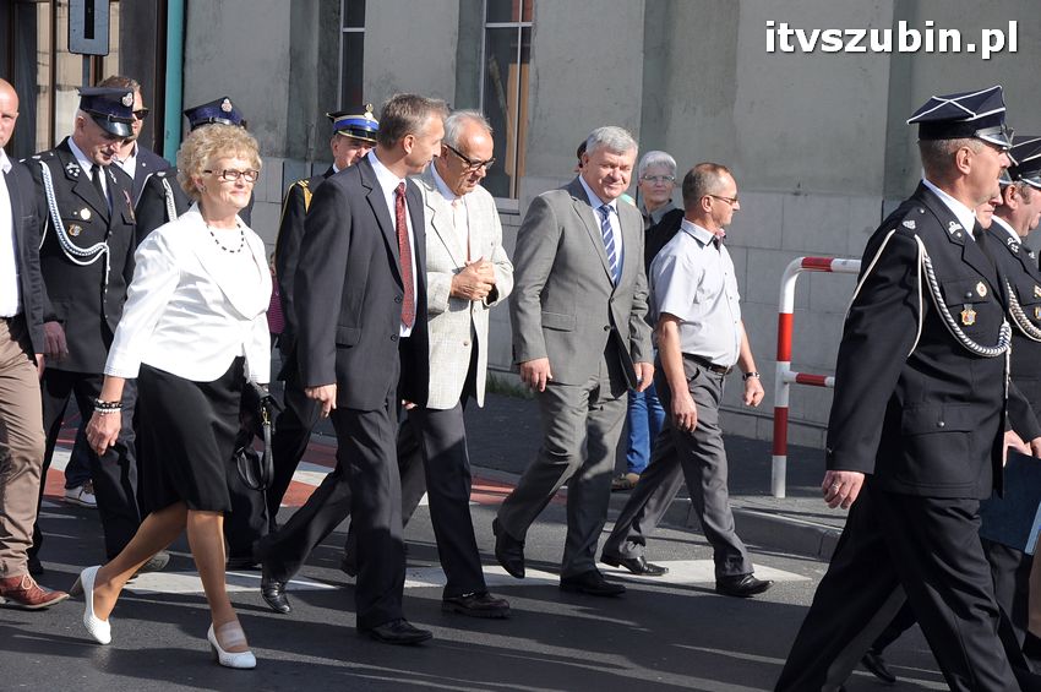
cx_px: 520
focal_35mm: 105
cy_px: 346
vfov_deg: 13.0
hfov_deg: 19.5
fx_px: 3033
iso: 400
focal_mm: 70
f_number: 7.1
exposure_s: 1/800
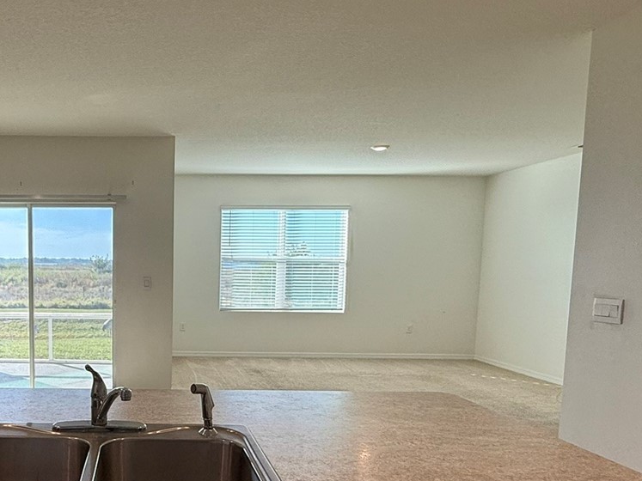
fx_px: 556
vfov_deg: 46.1
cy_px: 321
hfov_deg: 56.1
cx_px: 138
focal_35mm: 30
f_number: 2.2
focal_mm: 2.22
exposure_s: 1/203
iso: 64
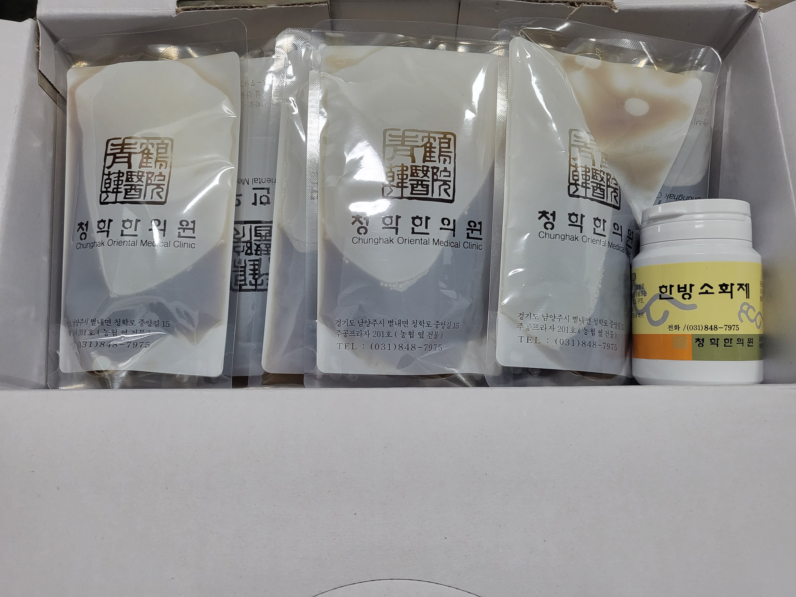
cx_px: 398
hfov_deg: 67.3
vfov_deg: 53.1
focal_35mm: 26
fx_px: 598
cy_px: 298
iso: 200
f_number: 1.8
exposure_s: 1/120
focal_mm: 4.25
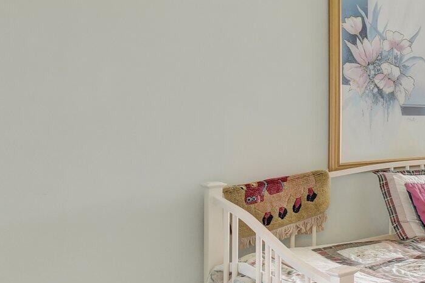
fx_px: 519
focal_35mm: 44
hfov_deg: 32.4
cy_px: 131
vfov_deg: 30.5
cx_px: 564
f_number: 8
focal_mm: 10
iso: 640
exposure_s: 1/5
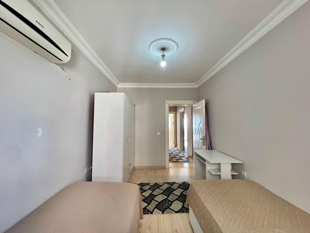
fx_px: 116
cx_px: 155
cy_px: 116
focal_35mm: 13
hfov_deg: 106.2
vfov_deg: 89.9
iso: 100
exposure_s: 1/100
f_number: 1.8
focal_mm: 1.57
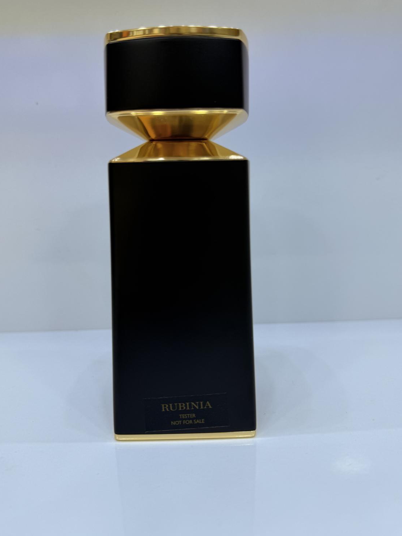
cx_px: 188
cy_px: 254
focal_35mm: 26
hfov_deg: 53.0
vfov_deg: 67.3
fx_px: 403
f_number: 1.78
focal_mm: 6.76
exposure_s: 1/236
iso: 64
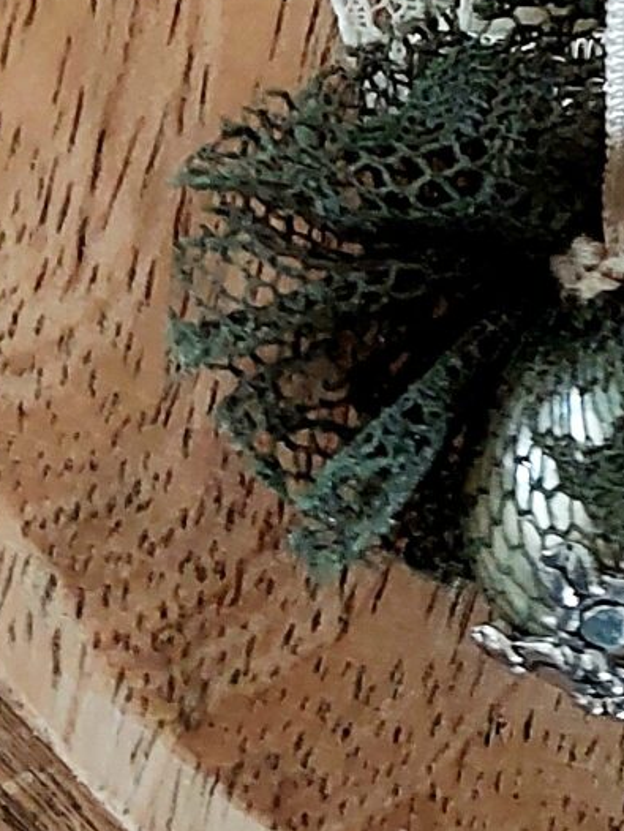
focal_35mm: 146
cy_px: -858
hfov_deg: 9.7
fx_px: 3506
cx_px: 1065
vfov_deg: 12.0
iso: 320
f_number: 1.8
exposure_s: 1/50
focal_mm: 4.6
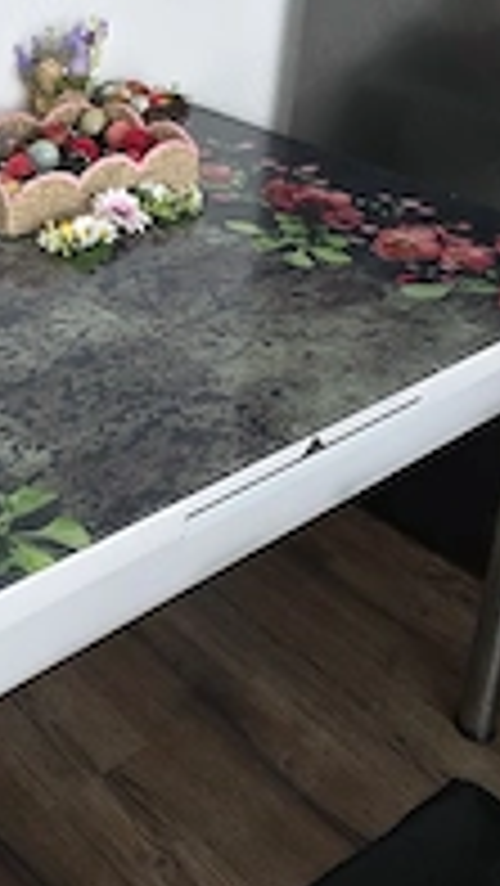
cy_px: 139
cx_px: 18
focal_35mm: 51
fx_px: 1201
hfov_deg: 22.7
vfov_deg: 38.6
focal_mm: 6.3
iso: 200
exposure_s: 1/182
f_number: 1.7
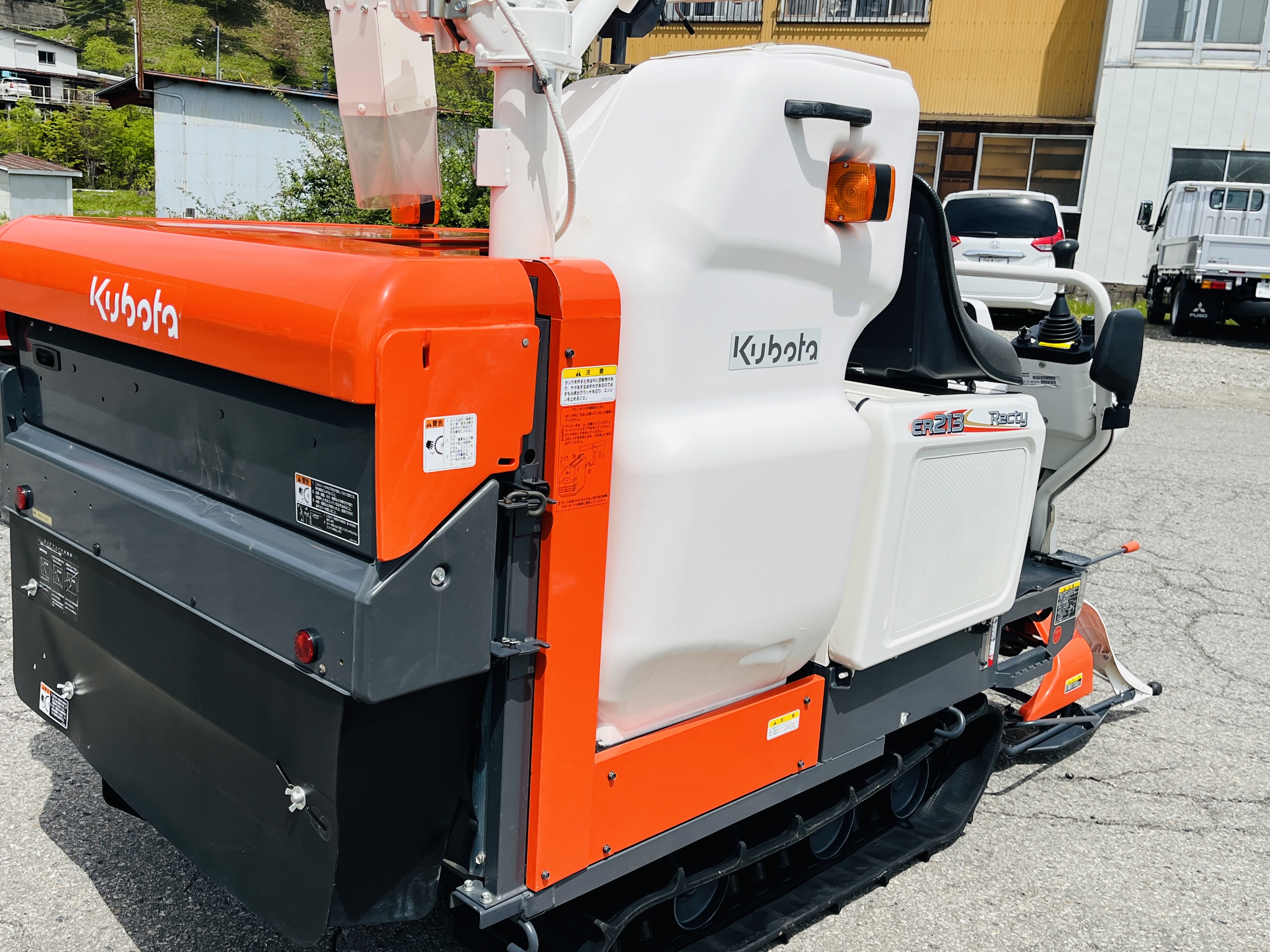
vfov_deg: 41.8
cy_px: 464
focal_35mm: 34
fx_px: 1247
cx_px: 544
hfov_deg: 53.8
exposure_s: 1/5076
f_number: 1.6
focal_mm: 5.1
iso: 50
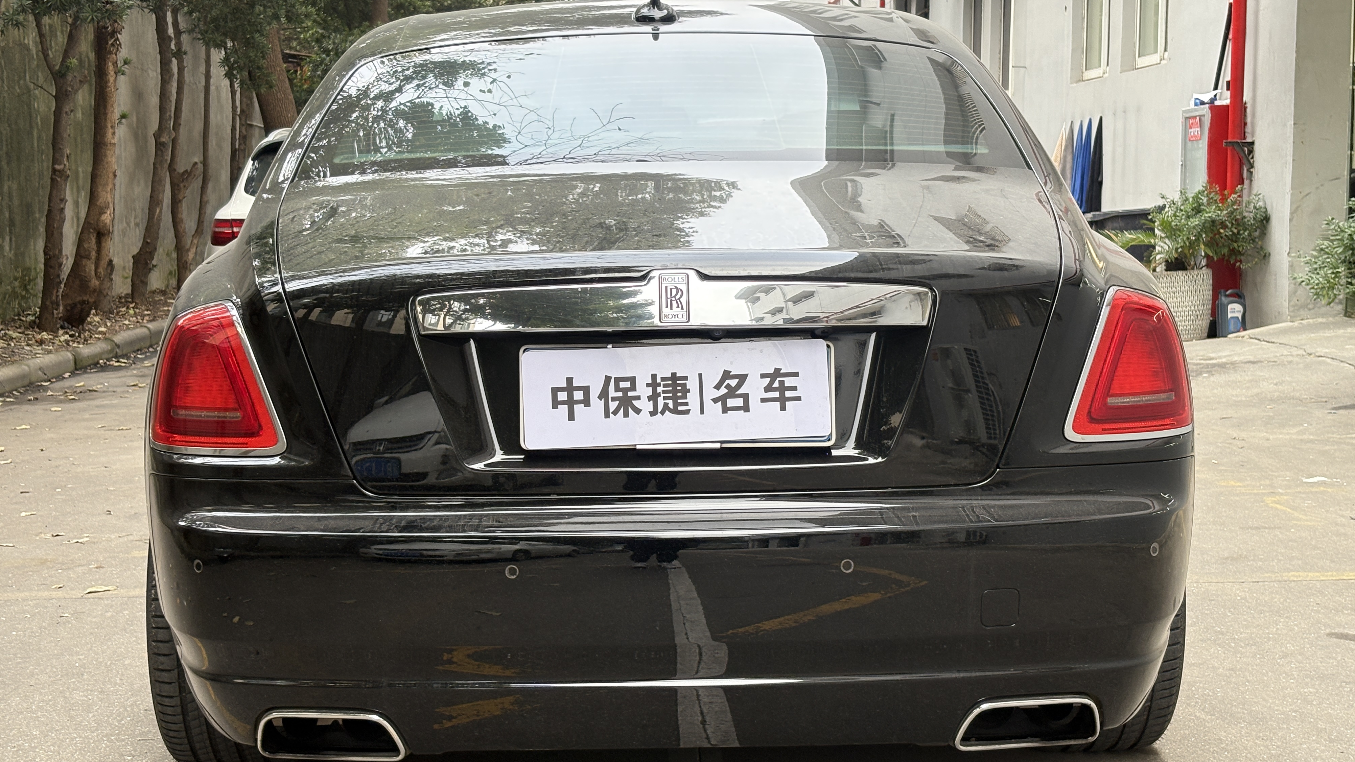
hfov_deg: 36.6
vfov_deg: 21.1
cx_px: 675
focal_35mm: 57
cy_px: 356
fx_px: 2048
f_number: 1.6
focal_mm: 5.96
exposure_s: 1/81
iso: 50
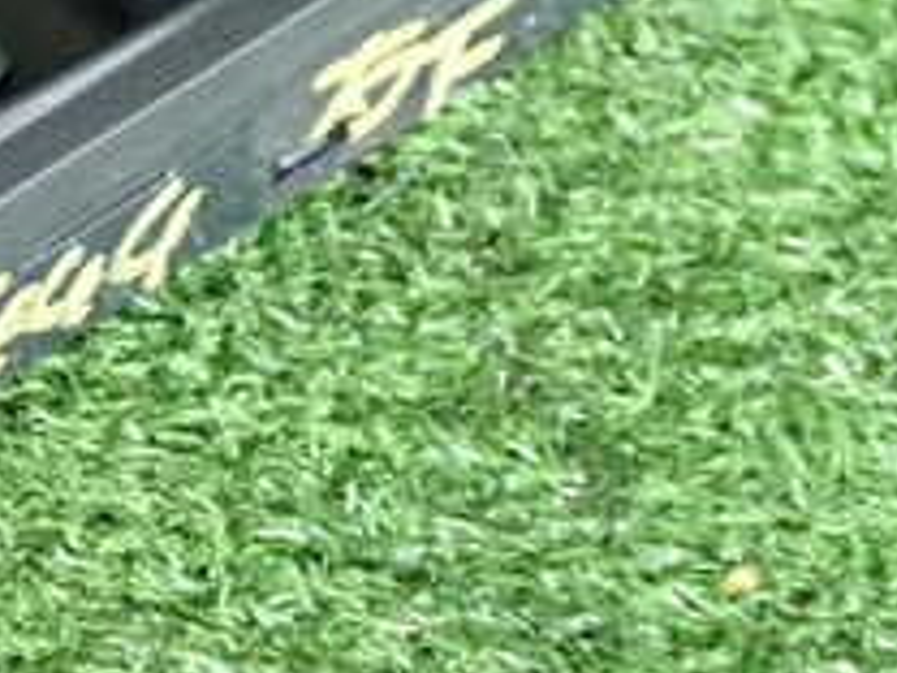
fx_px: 3291
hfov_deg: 15.2
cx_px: -34
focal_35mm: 127
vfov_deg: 11.6
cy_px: 104
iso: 400
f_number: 2.9
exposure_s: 1/40
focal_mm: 7.84
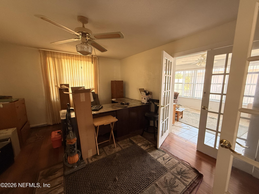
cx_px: 130
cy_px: 97
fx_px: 105
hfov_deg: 102.1
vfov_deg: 85.7
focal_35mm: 14
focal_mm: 2.22
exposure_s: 1/120
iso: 320
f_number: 2.2
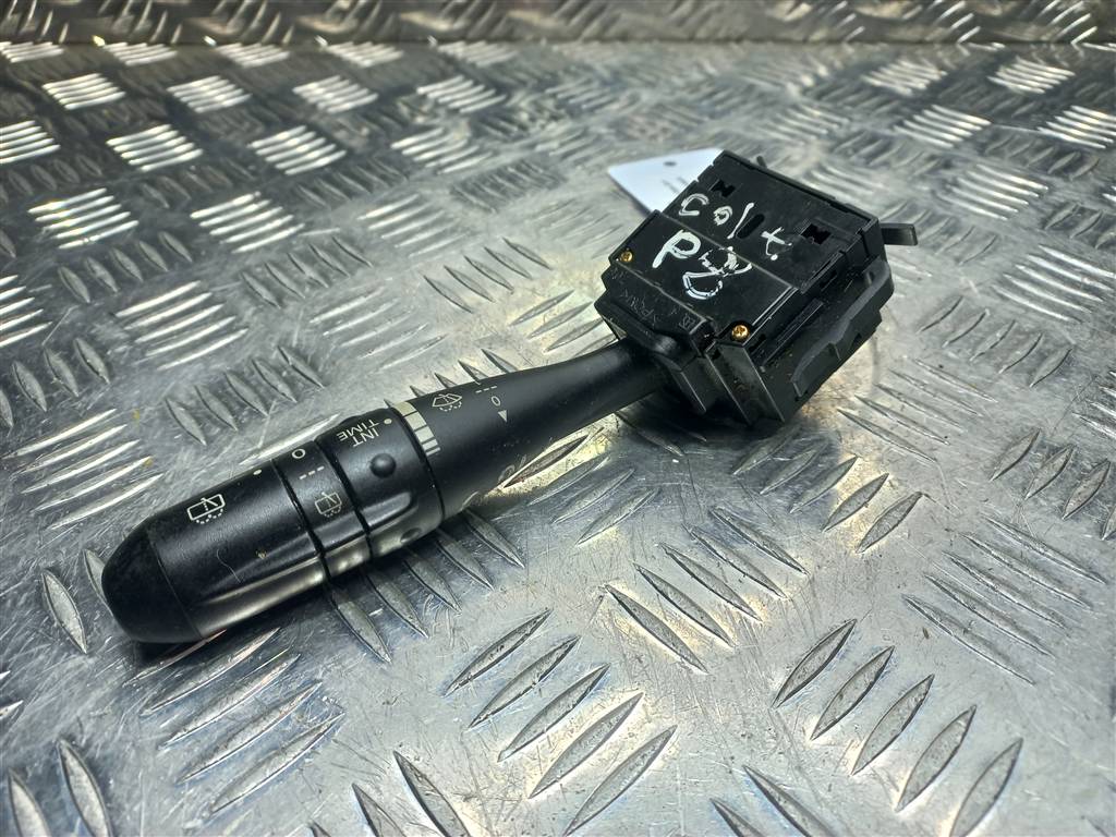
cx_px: 558
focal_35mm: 25
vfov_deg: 54.9
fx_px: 806
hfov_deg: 69.4
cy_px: 418
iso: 25
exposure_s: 1/50
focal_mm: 4.6
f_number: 1.8
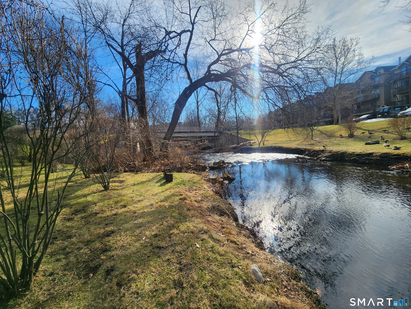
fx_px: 154
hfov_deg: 106.2
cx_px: 206
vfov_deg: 89.9
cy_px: 154
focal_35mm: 13
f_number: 2.2
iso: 50
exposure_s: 1/1704
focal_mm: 2.2
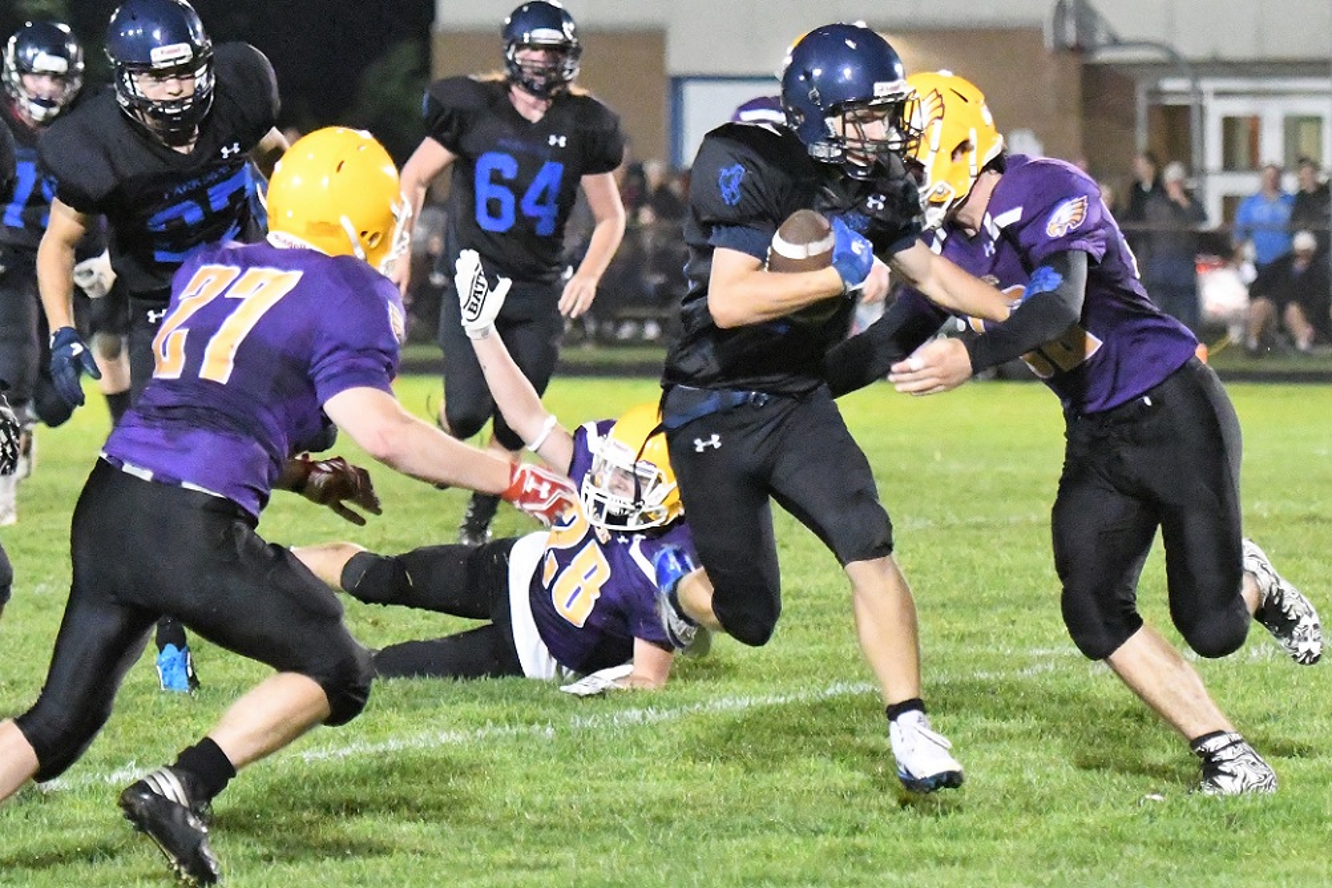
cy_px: 444
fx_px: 5272
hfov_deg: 14.4
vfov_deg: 9.6
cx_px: 666
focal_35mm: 142
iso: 22800
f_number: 2.8
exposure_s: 1/800
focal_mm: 95
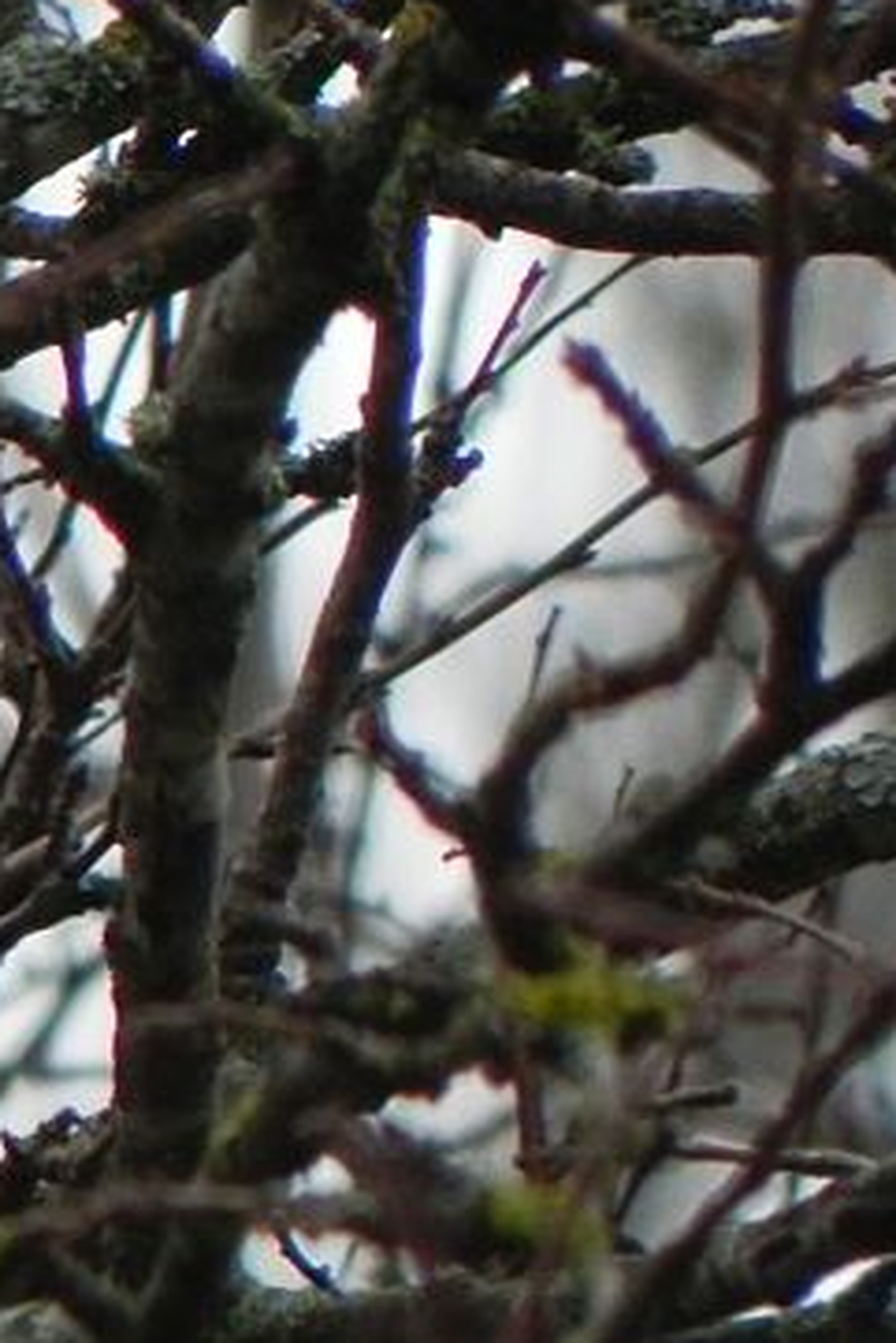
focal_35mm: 1999
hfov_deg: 0.7
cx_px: -814
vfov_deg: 1.0
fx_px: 74552
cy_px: 1150
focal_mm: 120
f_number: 5
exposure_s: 1/60
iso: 341
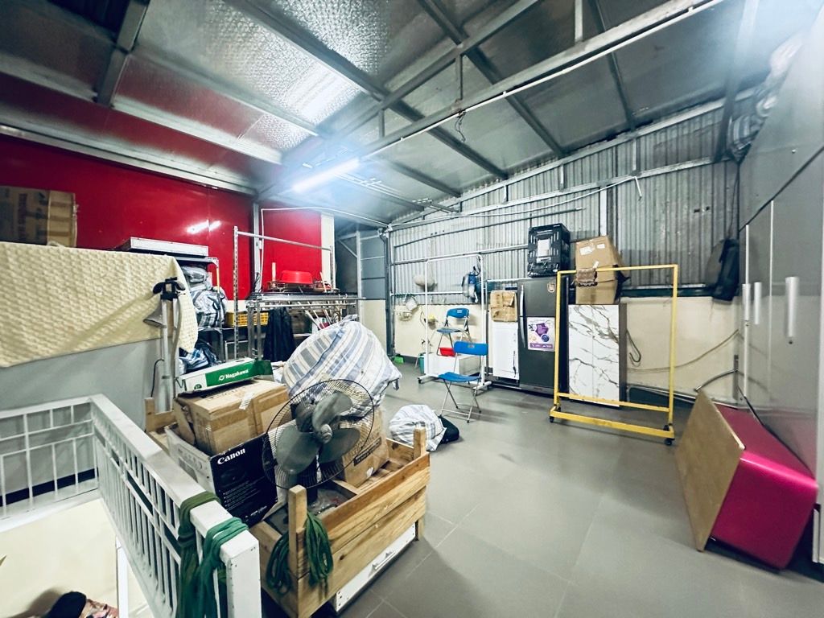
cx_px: 412
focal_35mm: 14
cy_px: 309
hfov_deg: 102.1
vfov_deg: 85.7
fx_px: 333
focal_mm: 2.22
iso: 800
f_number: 2.2
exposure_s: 1/34
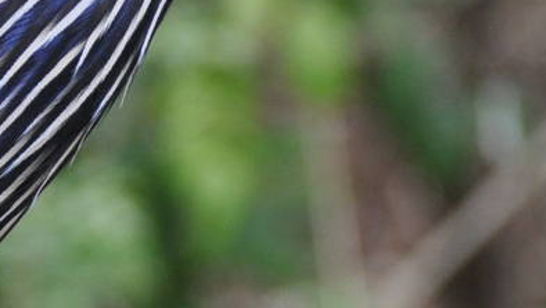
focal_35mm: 923
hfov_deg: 2.3
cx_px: -109
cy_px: 35
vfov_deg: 1.3
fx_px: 13370
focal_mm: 145
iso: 800
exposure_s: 1/250
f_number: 5.6
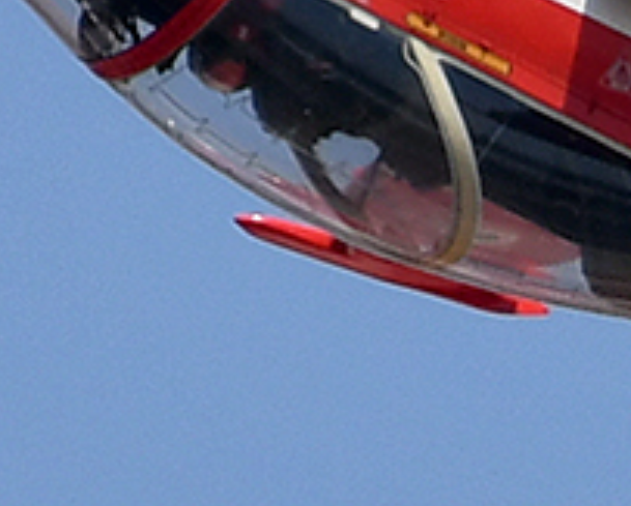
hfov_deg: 0.5
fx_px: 76641
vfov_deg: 0.4
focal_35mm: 4098
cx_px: 920
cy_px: 186
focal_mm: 370
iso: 100
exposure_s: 1/1000
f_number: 5.6
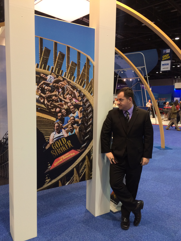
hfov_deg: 48.2
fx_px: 202
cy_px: 120
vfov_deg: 61.7
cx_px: 90
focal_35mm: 29
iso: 125
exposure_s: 1/30
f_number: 2.2
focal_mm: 4.15
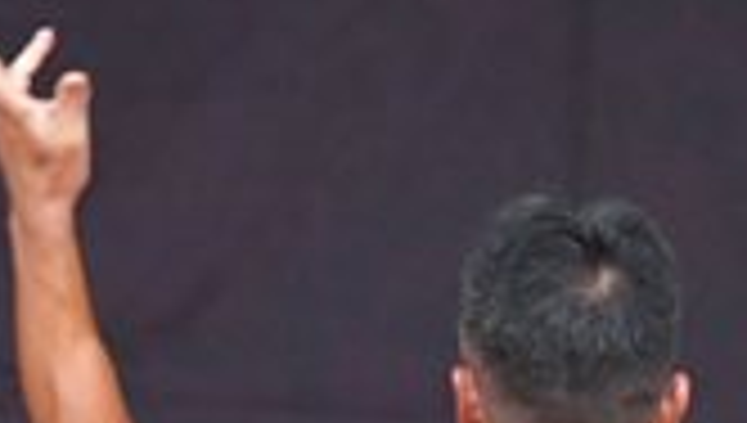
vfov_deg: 0.9
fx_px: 27577
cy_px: 1048
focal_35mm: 1390
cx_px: 475
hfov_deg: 1.6
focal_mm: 190
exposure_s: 1/400
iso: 5000
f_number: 5.6
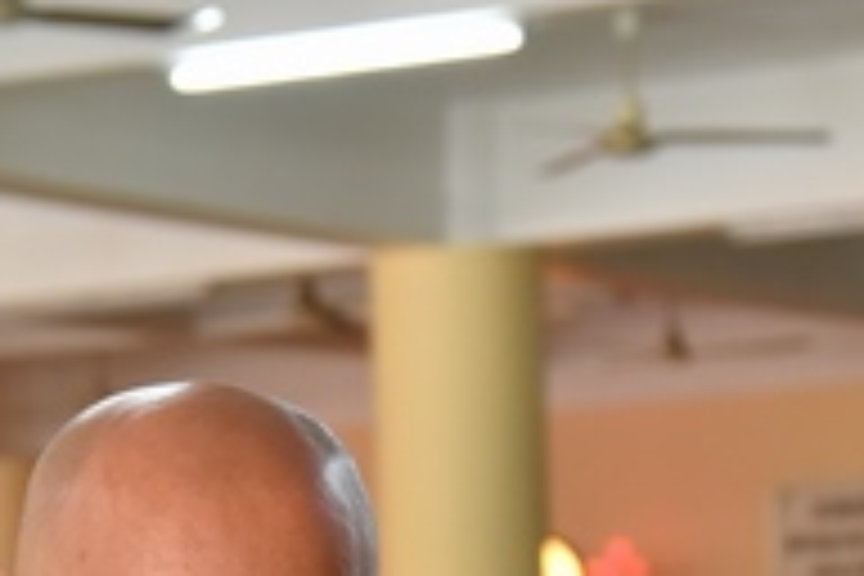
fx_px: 4704
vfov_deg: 6.9
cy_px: 855
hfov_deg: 10.4
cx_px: 76
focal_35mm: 196
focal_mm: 58
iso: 3200
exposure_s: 1/125
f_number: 4.5
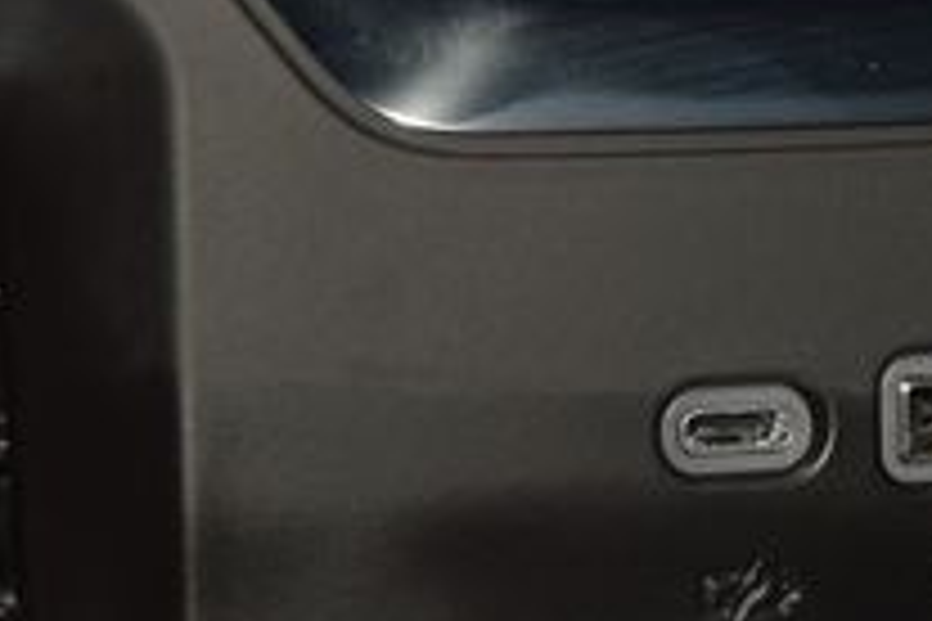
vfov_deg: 4.2
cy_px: -164
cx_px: 927
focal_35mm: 324
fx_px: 8387
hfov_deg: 6.3
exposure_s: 1/125
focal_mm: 70
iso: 100
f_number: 8
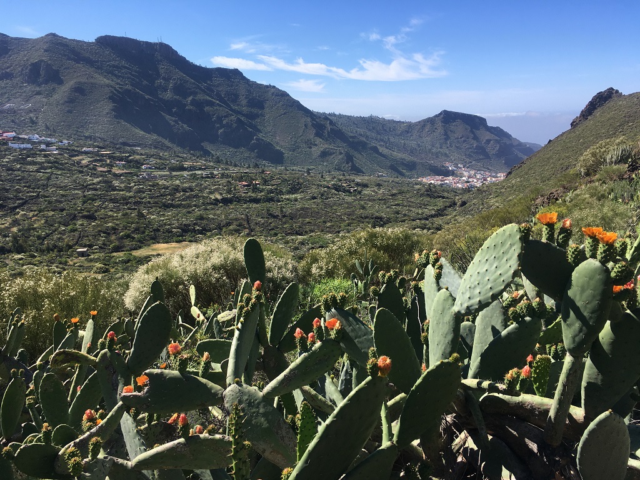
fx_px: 536
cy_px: 240
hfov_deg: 61.7
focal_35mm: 29
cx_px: 320
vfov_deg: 48.2
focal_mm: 4.15
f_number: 2.2
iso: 25
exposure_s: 1/1350
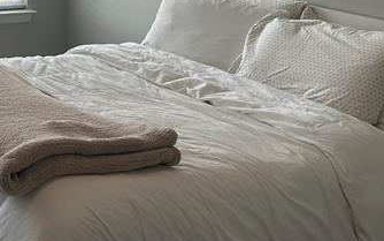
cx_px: -55
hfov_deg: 24.4
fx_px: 817
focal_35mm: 78
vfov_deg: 15.3
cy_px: -133
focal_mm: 6.86
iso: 64
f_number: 1.78
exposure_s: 1/120
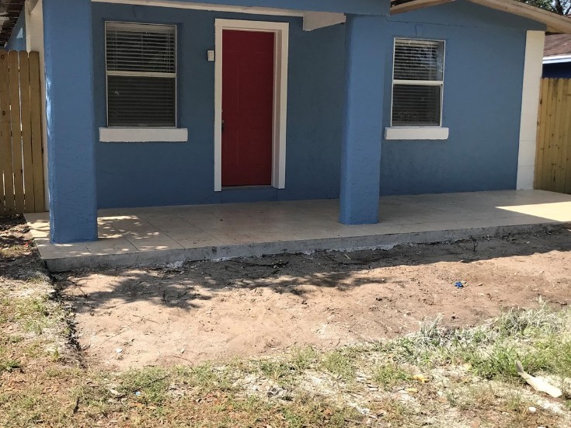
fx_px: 643
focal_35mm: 39
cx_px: 248
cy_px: 201
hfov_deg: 47.7
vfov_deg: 36.8
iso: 20
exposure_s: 1/1597
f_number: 1.8
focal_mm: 3.99
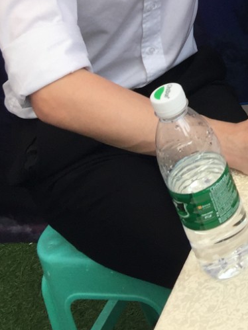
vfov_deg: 20.0
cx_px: 387
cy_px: -52
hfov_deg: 14.6
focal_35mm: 93
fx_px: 889
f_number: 2.2
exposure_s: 1/694
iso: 32
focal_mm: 4.15
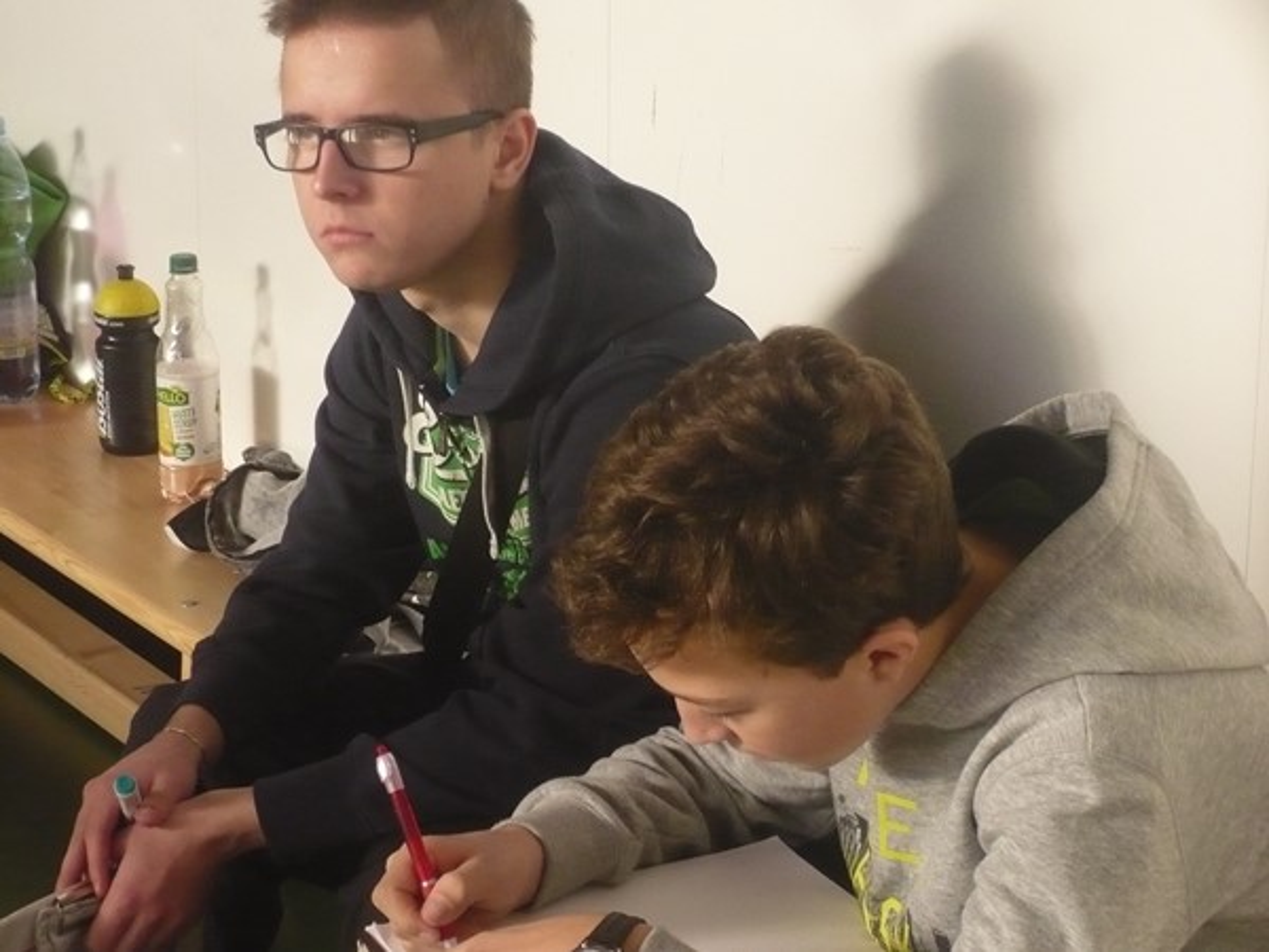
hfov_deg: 19.1
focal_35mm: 103
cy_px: 476
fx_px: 3776
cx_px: 634
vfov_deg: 14.4
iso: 400
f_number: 4.9
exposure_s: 1/160
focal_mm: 17
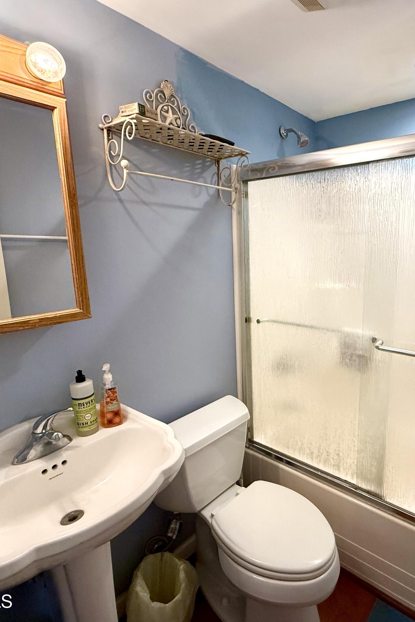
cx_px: 290
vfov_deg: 84.0
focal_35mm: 20
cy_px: 310
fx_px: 346
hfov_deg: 59.8
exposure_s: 1/120
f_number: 2.2
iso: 320
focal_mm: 2.22
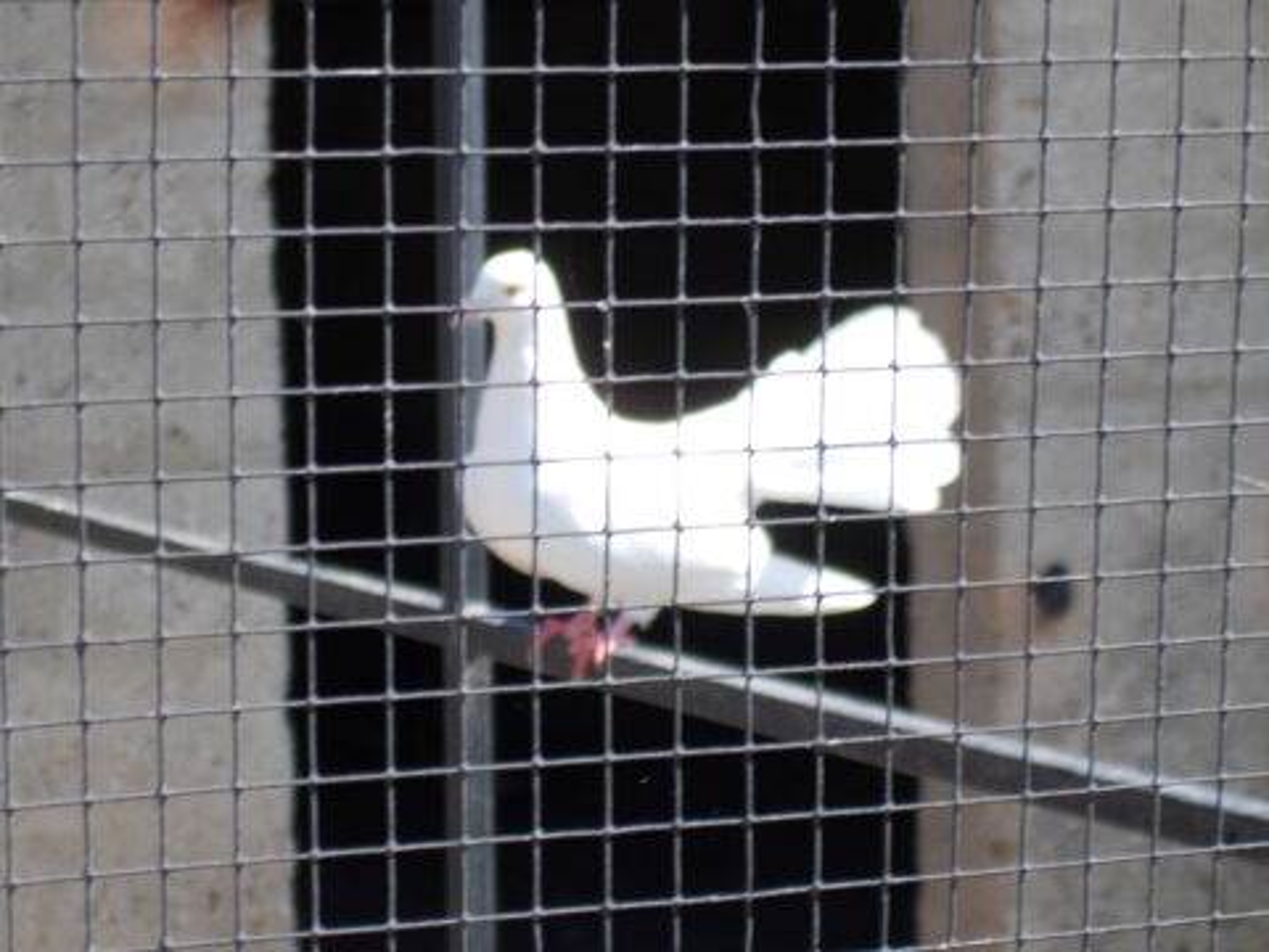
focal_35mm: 130
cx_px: 634
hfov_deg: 15.2
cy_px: 476
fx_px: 4766
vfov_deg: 11.4
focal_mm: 23
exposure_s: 1/60
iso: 80
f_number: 6.5
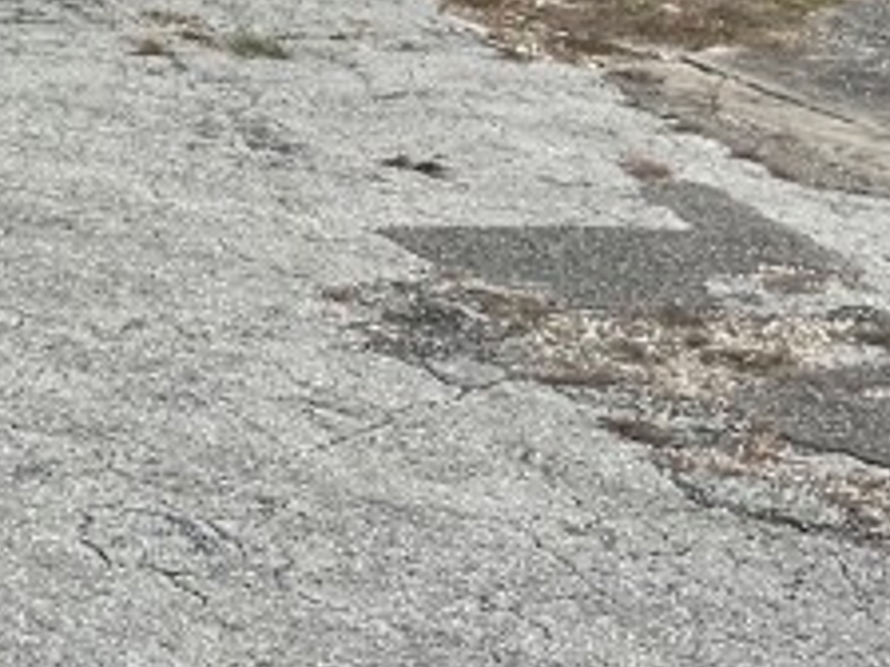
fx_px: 3060
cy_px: -48
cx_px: -473
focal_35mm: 119
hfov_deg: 15.2
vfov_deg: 12.3
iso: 50
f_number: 1.5
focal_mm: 5.7
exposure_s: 1/2353
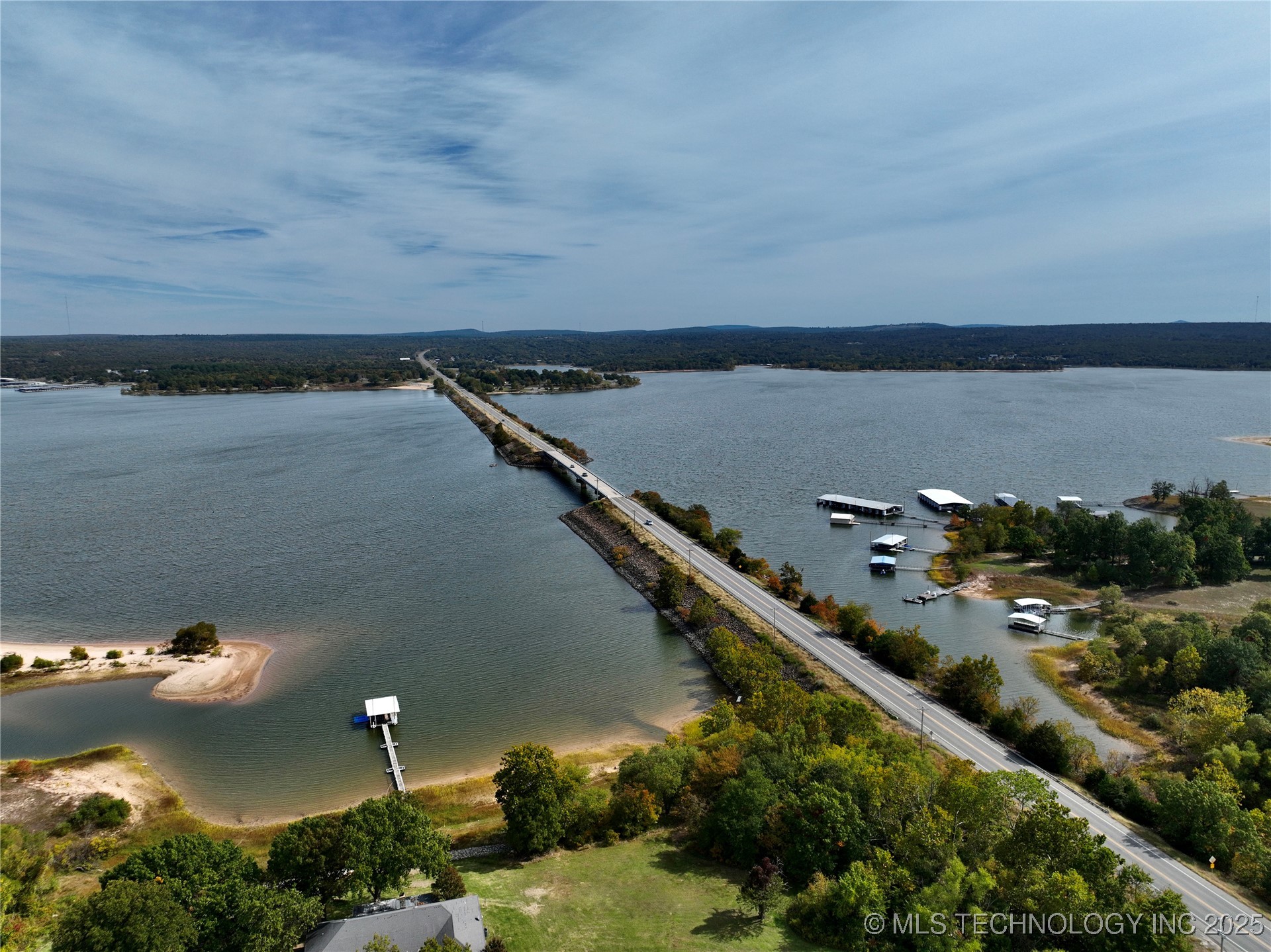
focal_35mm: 24
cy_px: 476
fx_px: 881
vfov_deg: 56.8
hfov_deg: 71.6
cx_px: 636
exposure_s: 1/2000
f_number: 2.8
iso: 110
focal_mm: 12.29
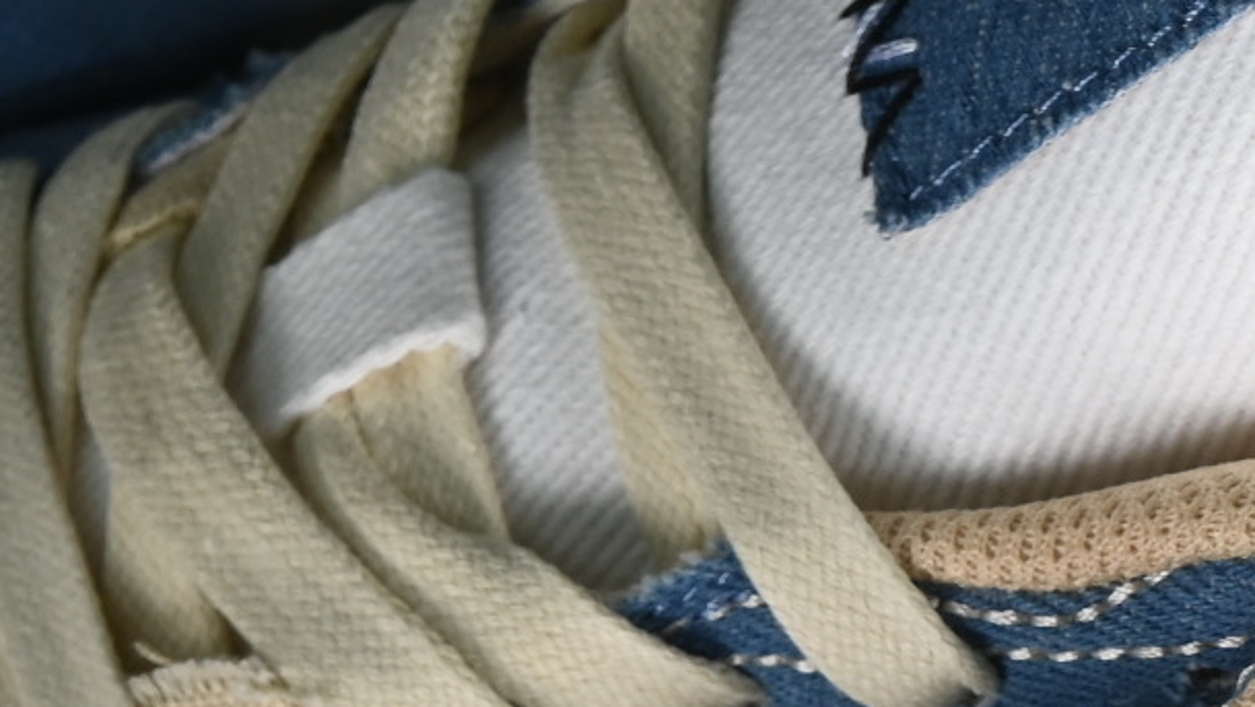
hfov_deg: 6.0
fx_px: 11950
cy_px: 1233
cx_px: 853
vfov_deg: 3.4
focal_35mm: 359
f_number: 7.1
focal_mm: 50
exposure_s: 1/60
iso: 160
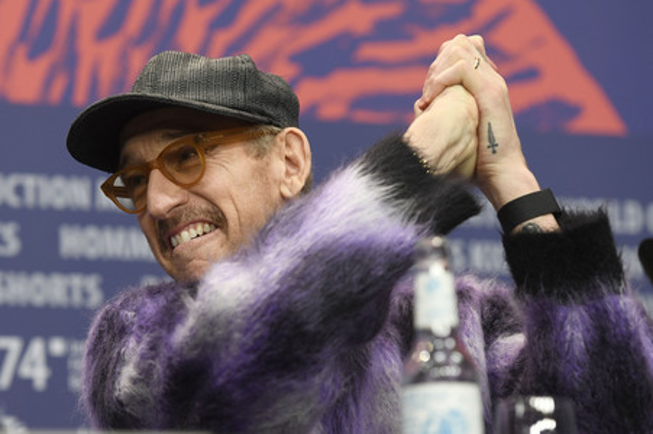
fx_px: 2356
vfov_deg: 10.5
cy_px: 217
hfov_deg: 15.8
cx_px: 326
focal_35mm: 130
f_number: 4
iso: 1250
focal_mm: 130
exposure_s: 1/320
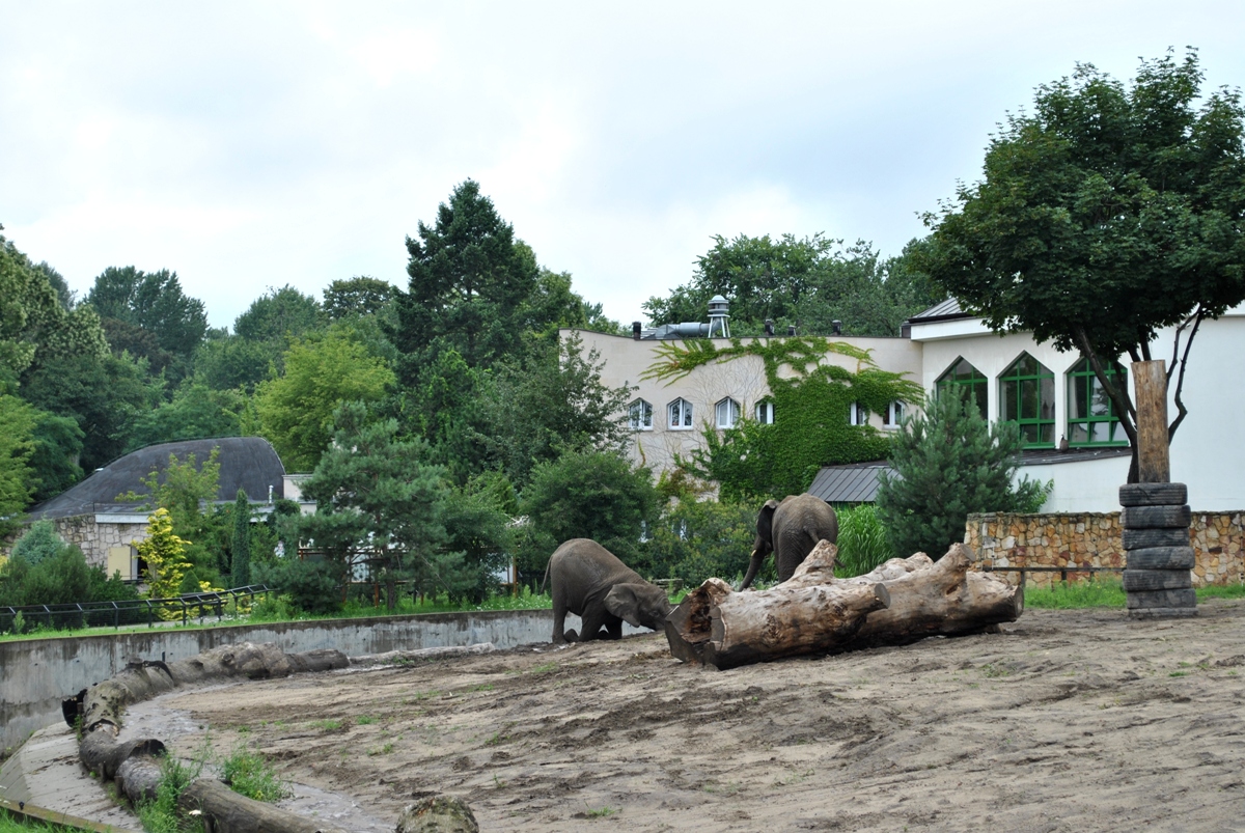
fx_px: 2856
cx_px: 622
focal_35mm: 82
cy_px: 416
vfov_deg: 16.6
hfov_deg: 24.6
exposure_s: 1/125
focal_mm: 55
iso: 100
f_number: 8
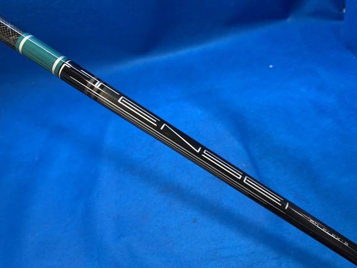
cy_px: 134
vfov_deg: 53.1
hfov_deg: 67.3
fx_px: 268
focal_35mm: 26
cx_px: 178
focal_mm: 4.25
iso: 100
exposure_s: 1/60
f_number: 1.8
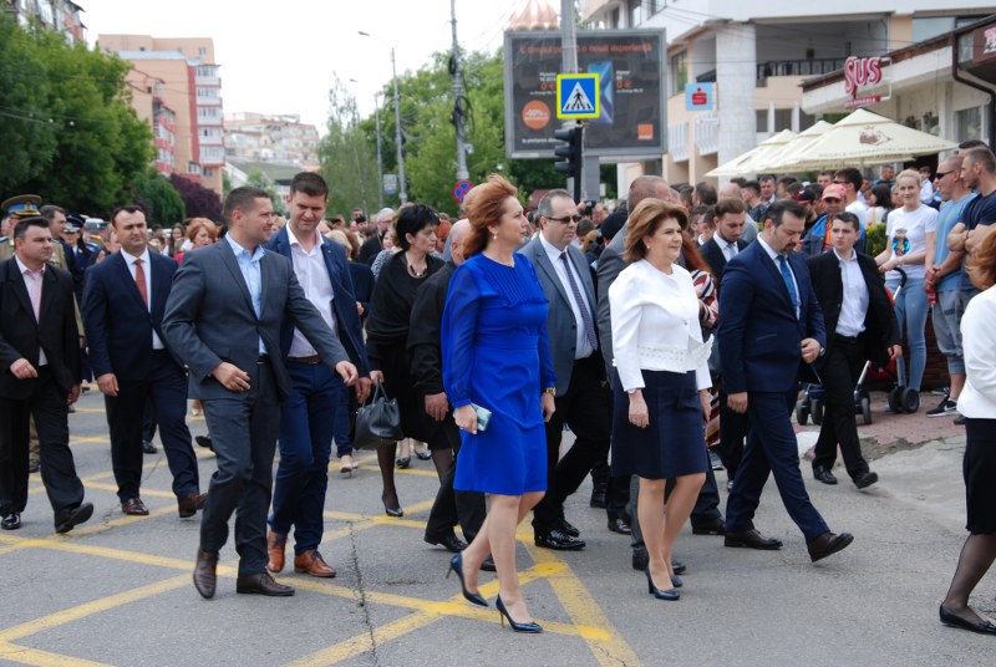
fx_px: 1870
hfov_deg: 29.8
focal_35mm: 68
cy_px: 334
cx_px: 498
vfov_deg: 20.2
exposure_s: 1/125
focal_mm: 45
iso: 100
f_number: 5.6
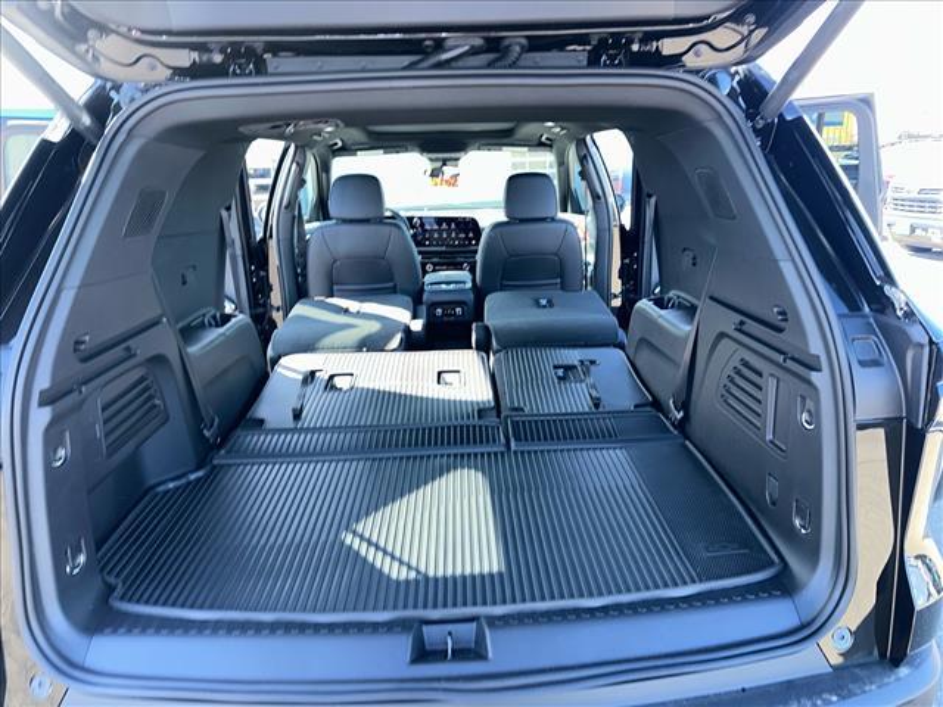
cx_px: 472
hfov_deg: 71.6
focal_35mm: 24
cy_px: 354
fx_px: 654
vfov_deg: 56.8
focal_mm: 6.86
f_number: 1.78
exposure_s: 1/138
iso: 50
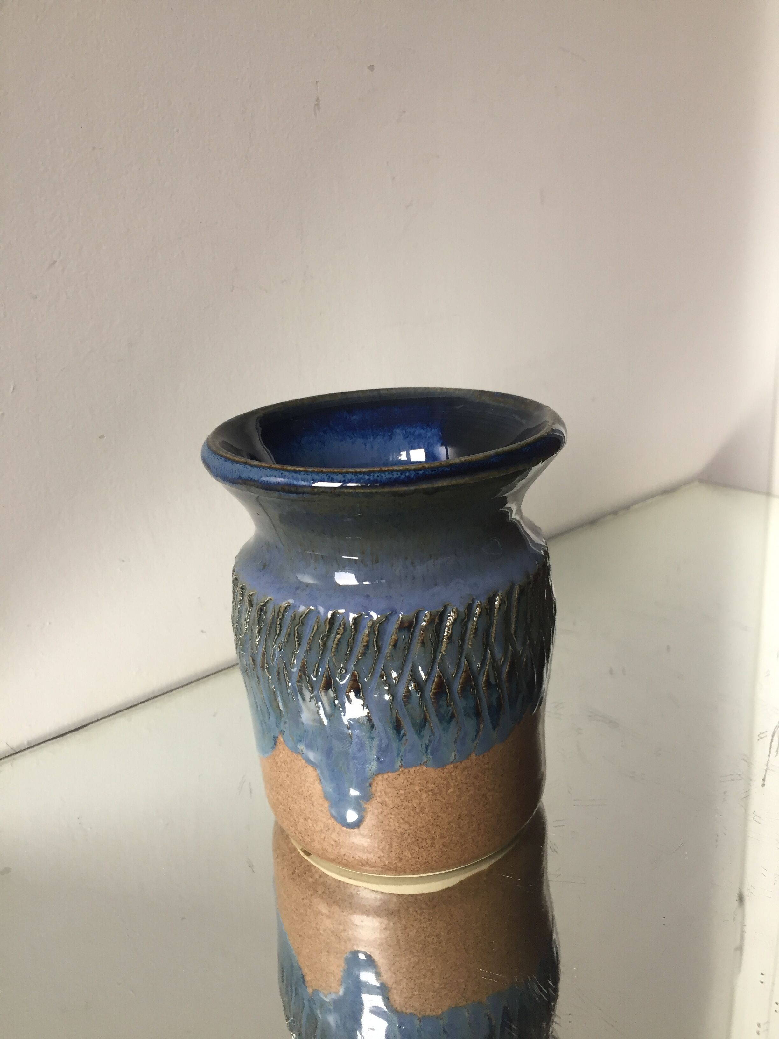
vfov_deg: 61.7
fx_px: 870
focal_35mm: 29
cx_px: 390
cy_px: 520
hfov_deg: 48.2
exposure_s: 1/33
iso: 40
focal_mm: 4.15
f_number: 2.2
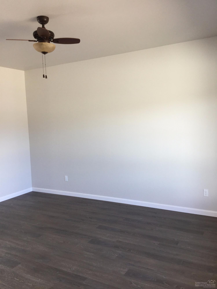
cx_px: 108
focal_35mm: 31
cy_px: 144
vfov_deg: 58.4
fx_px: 259
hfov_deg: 45.4
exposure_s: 1/30
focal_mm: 3.3
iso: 50
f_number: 2.4
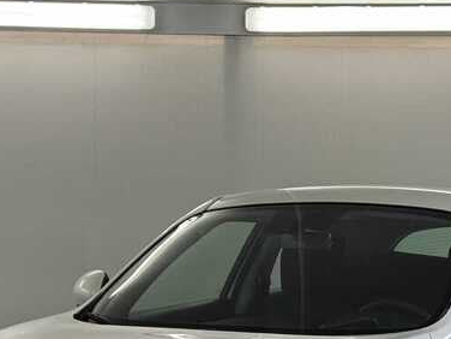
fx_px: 1498
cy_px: 392
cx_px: 276
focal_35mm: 115
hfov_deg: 17.1
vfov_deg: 12.6
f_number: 1.78
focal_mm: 6.76
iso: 64
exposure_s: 1/212
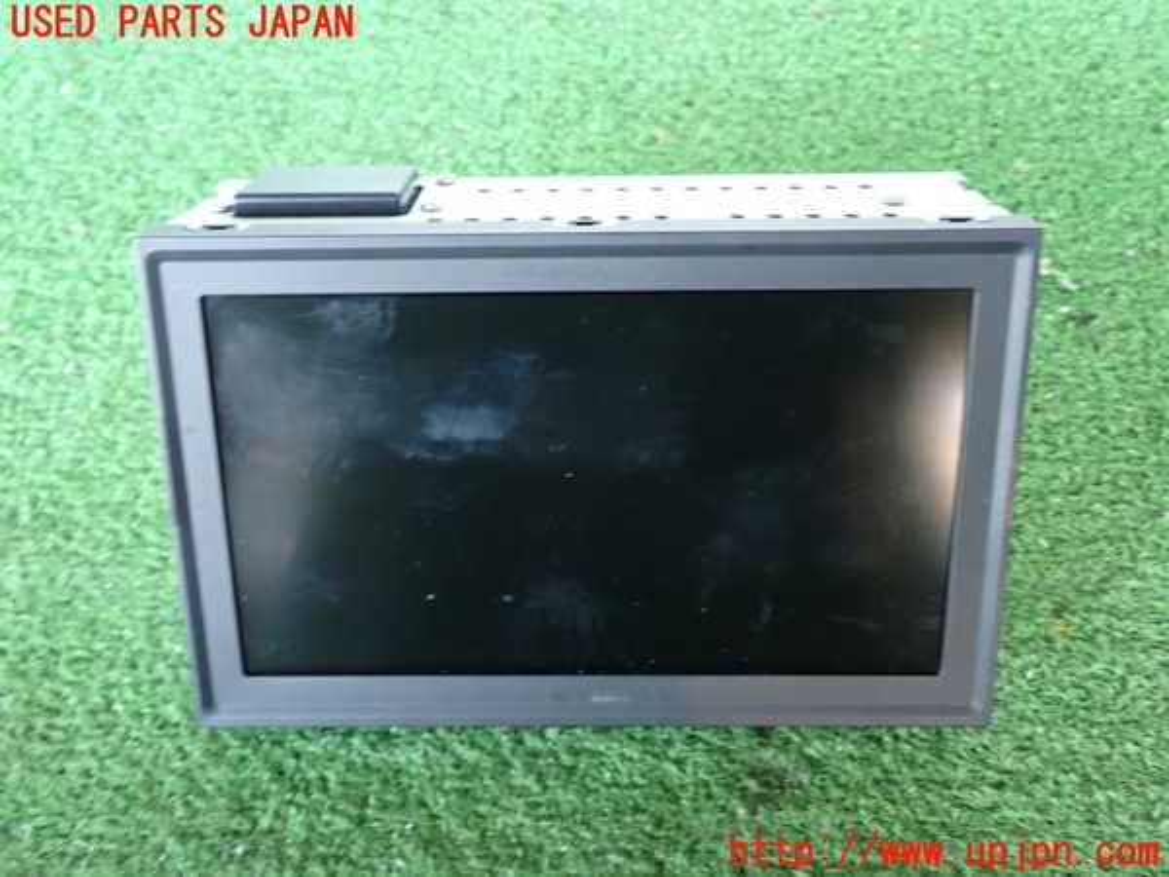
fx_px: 1385
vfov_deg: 35.1
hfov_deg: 45.8
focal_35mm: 41
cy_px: 438
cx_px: 584
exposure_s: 1/20
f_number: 2.8
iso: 800
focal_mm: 7.31
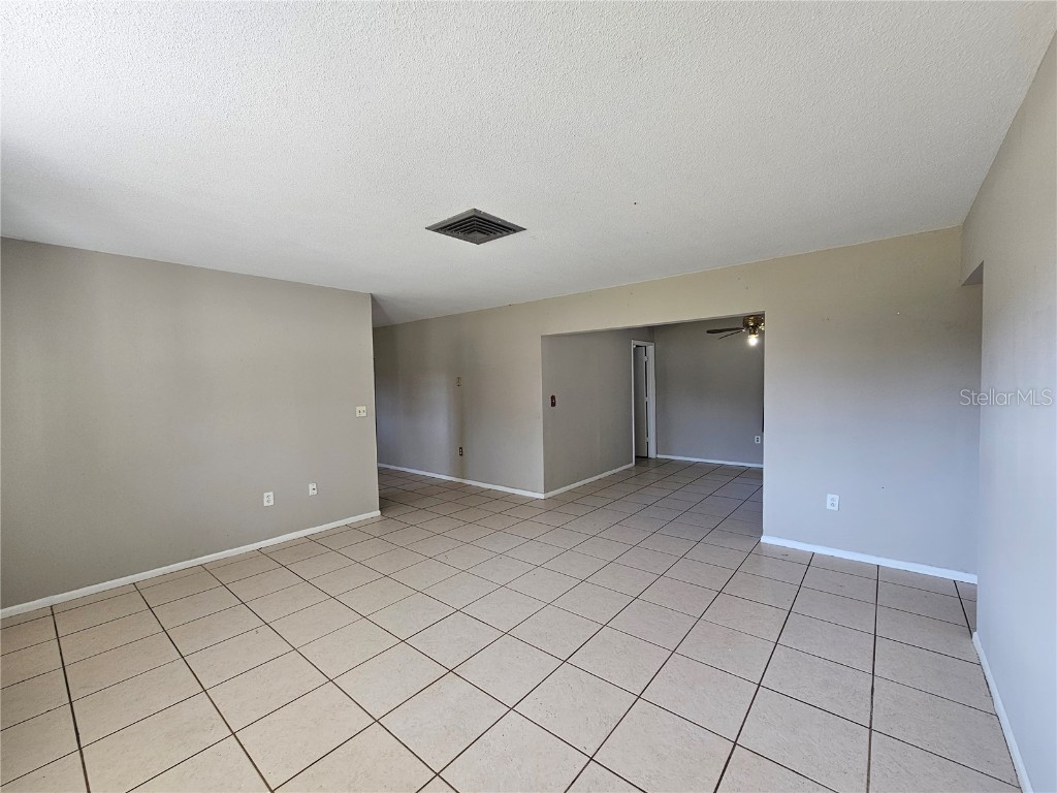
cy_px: 396
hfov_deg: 106.2
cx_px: 528
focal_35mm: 13
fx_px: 397
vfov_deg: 89.9
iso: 50
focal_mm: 2.2
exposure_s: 1/60
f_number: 2.2
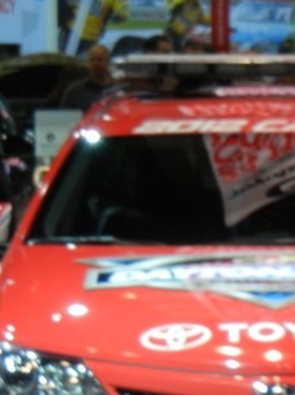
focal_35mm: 240
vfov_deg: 8.2
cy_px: 348
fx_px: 2733
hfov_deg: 6.1
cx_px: 345
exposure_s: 1/60
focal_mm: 16
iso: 176
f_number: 4.4
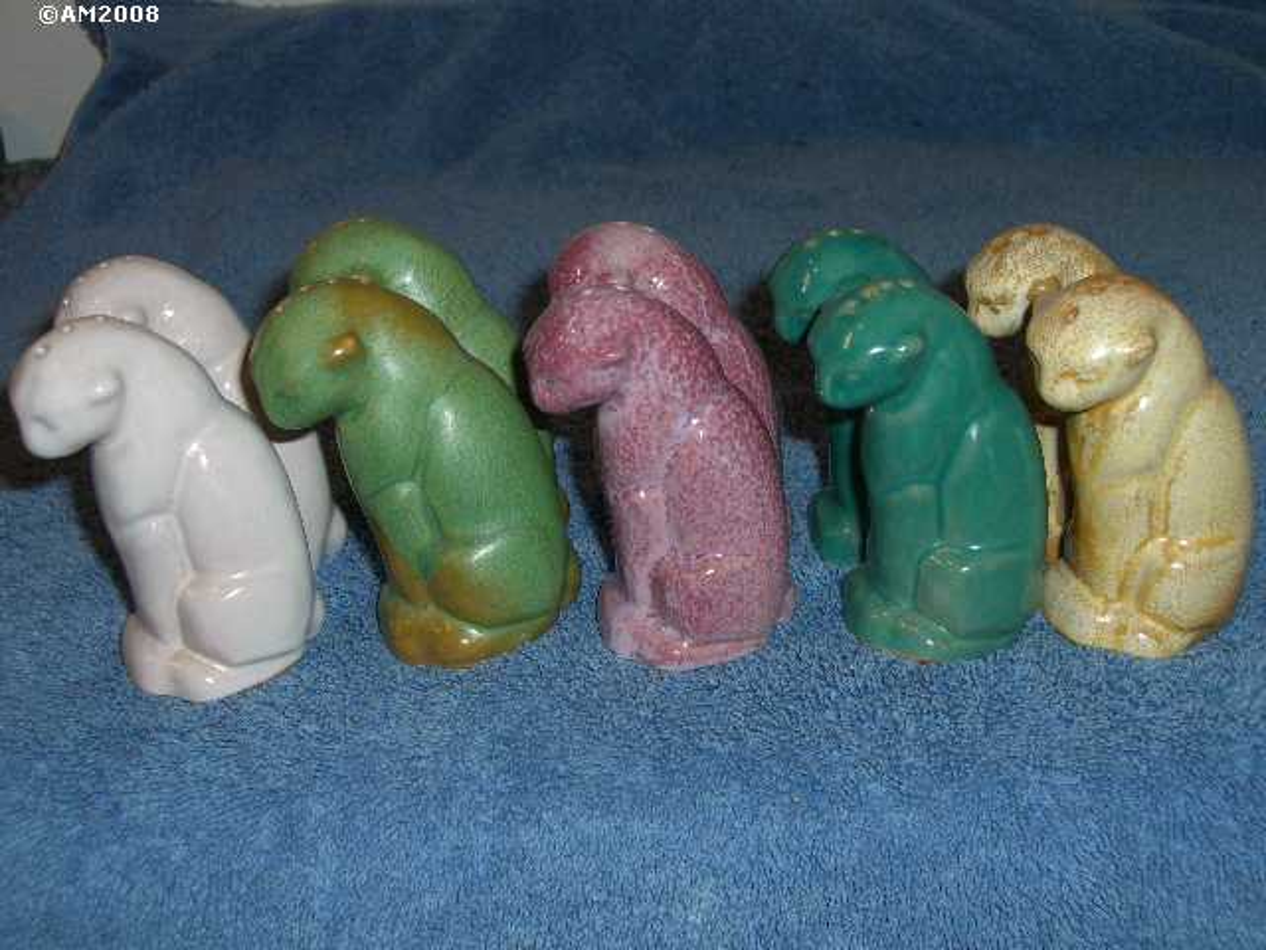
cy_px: 475
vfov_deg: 31.5
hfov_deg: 41.2
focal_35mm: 46
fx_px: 1682
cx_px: 633
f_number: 6.2
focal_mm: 9.6
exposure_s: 1/30
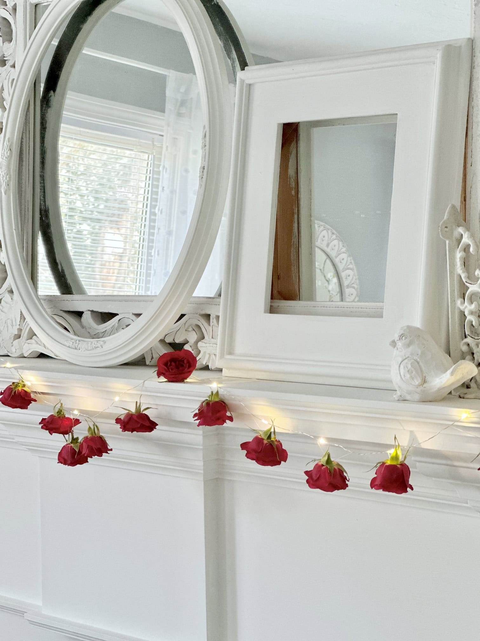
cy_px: 320
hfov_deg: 19.1
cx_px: 240
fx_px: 1424
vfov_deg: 25.3
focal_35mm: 77
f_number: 2.8
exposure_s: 1/40
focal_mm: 9
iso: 250
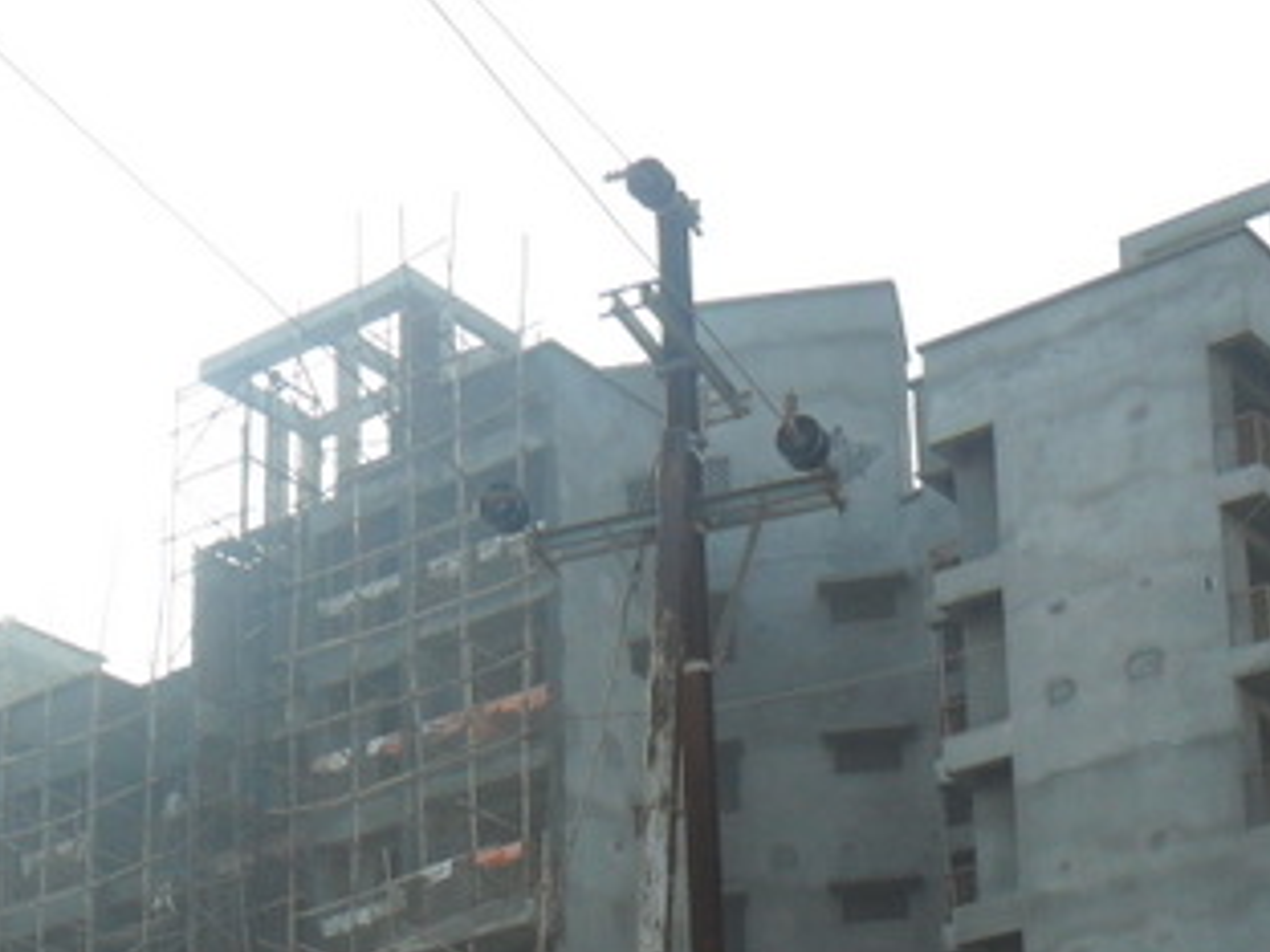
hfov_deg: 23.8
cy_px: 1216
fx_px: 3008
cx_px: 663
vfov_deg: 17.0
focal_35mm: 82
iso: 100
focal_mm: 5.7
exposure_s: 1/500
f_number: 3.7
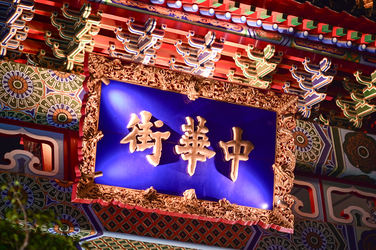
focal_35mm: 105
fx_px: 1096
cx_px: 188
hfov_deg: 19.5
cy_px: 125
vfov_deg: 13.0
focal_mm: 105
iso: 1600
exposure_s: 1/125
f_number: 2.5
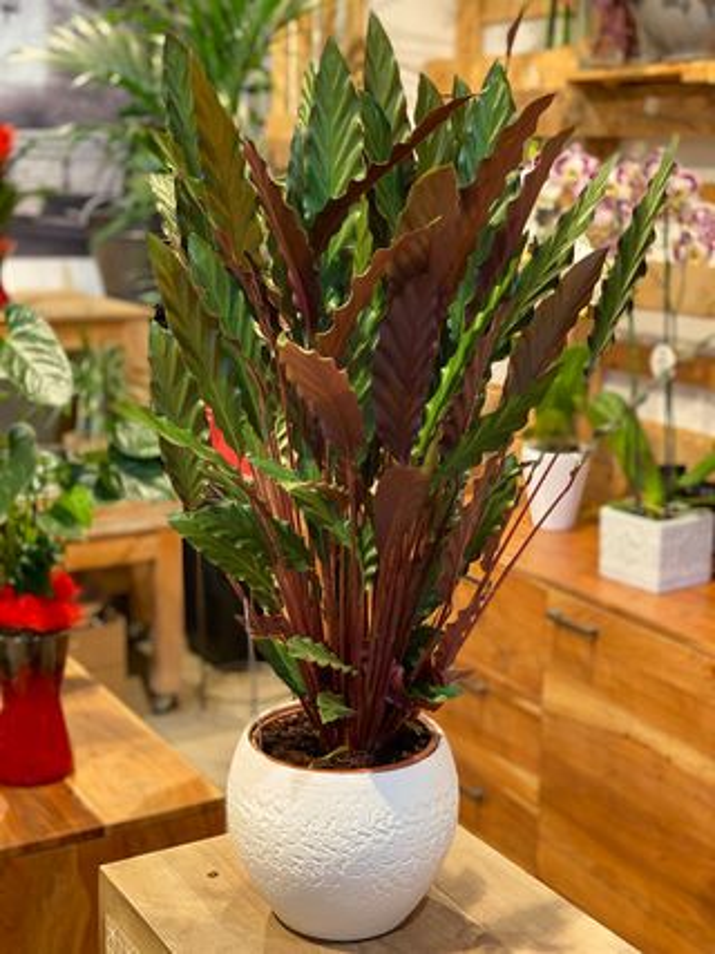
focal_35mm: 52
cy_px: 477
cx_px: 358
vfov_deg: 36.8
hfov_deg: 28.0
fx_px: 1433
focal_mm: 6
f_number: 2
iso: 125
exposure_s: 1/33
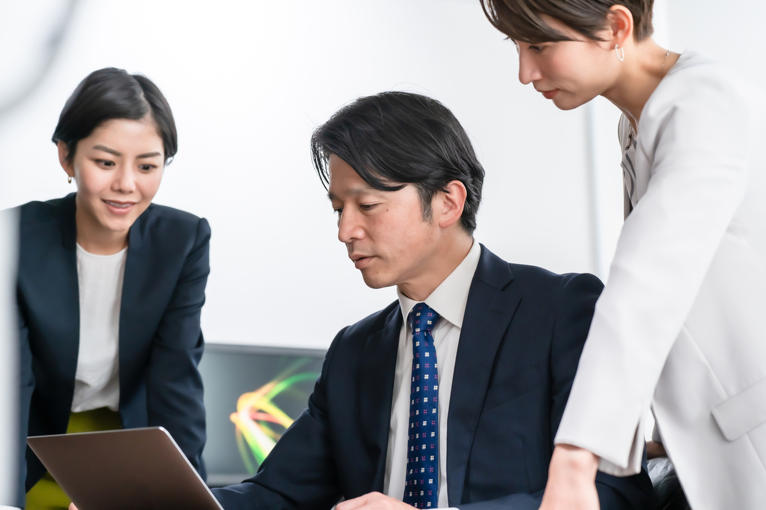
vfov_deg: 19.5
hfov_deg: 28.8
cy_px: 255
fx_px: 1489
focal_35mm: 70
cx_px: 383
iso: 800
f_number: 4
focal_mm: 70
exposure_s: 1/160
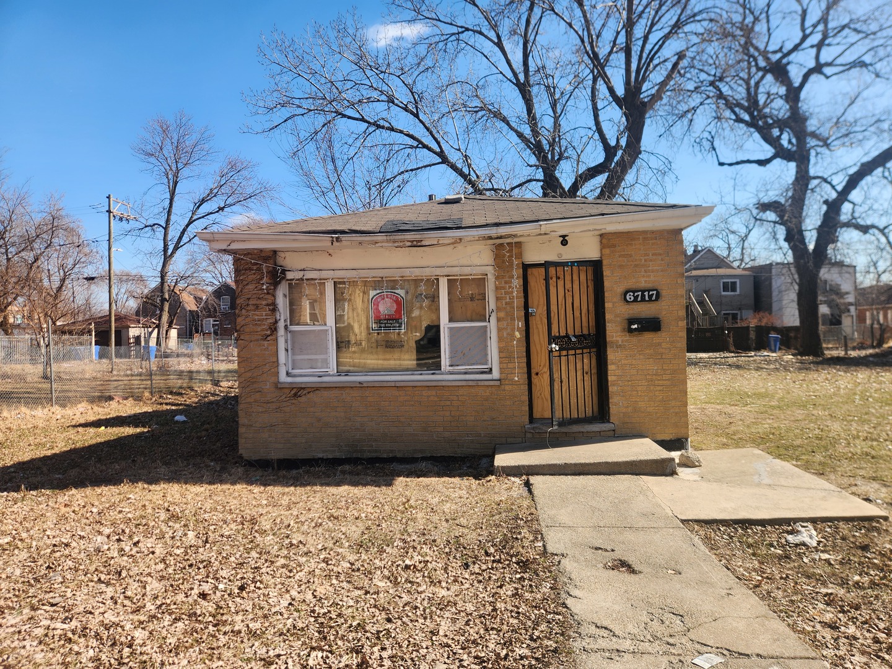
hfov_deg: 73.9
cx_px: 446
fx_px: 593
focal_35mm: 23
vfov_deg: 58.9
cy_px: 334
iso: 20
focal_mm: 5.4
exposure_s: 1/992
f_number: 1.8
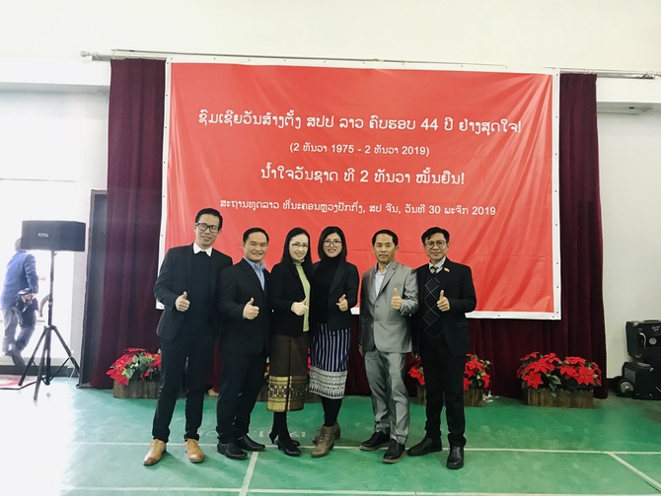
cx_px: 330
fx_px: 535
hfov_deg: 63.4
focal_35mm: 28
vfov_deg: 49.8
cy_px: 248
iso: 100
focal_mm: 3.99
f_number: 1.8
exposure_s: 1/17
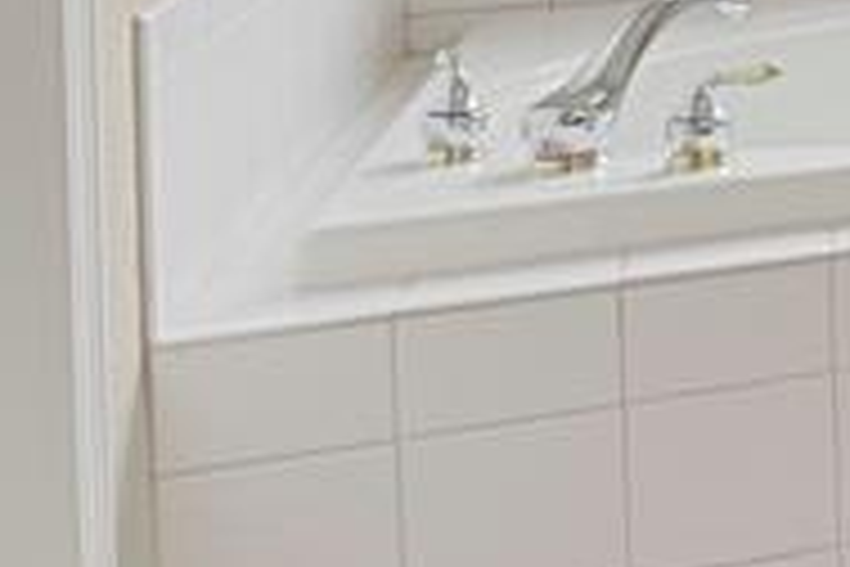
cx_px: 2226
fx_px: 2172
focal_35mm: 92
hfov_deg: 13.3
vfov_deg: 13.4
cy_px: -432
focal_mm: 17
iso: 250
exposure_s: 1/2
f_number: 8
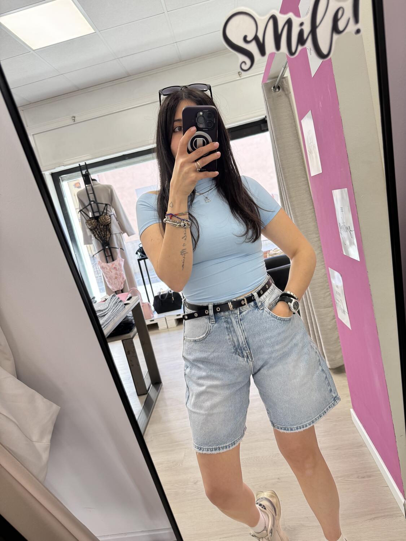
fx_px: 375
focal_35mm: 24
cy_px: 270
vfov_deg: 71.6
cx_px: 203
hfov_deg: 56.8
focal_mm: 6.76
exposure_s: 1/100
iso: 80
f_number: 1.78
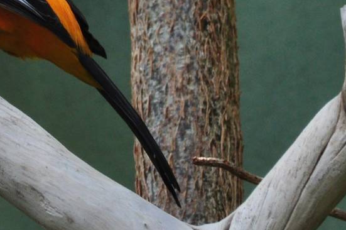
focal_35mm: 959
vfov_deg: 1.4
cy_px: -18
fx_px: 9206
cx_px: -85
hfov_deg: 2.2
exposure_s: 1/200
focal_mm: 220
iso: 400
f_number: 10
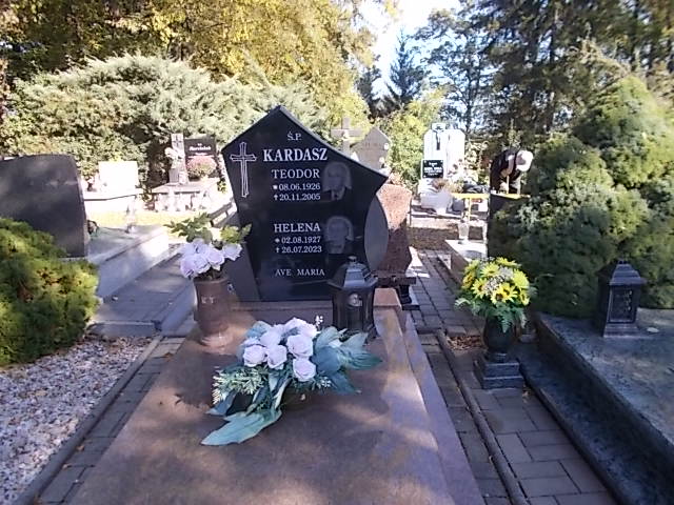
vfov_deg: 53.1
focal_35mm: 26
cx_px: 337
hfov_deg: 67.3
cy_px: 252
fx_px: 506
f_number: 3.2
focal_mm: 4.6
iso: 80
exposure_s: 1/160
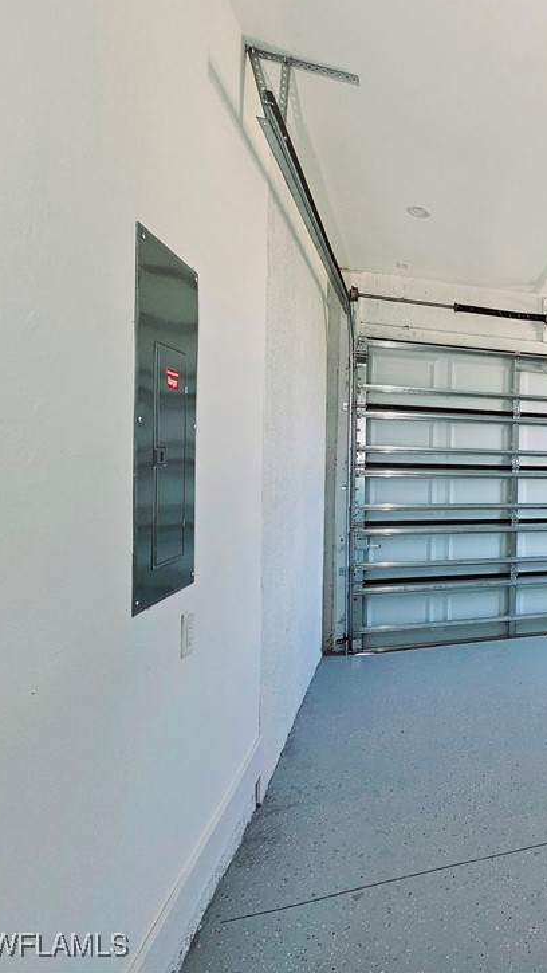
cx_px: 650
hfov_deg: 40.3
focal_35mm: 20
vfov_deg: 86.5
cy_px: 459
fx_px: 516
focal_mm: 2.2
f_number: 2.2
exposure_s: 1/120
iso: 80
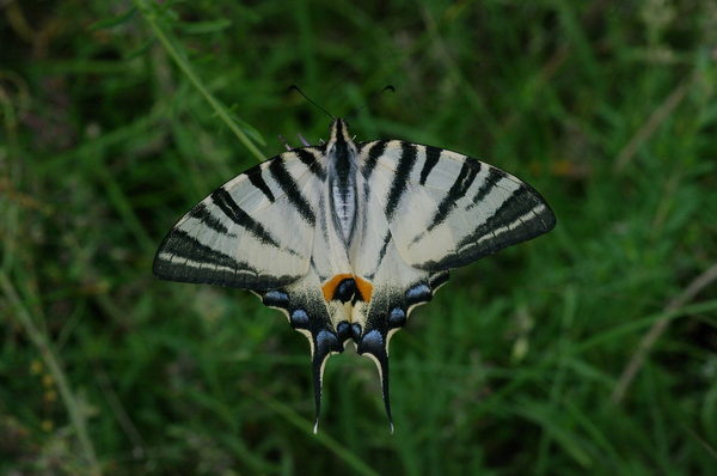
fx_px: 2983
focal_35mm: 150
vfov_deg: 9.1
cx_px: 358
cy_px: 238
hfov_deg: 13.7
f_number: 13
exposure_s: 1/500
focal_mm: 100
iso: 1600
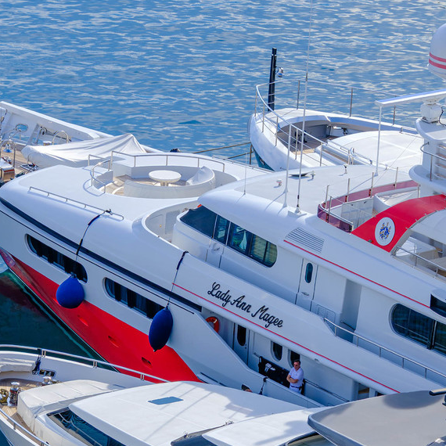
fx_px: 4388
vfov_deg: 5.8
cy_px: 444
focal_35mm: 301
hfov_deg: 5.8
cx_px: 397
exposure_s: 1/160
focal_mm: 115.3
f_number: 11
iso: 320
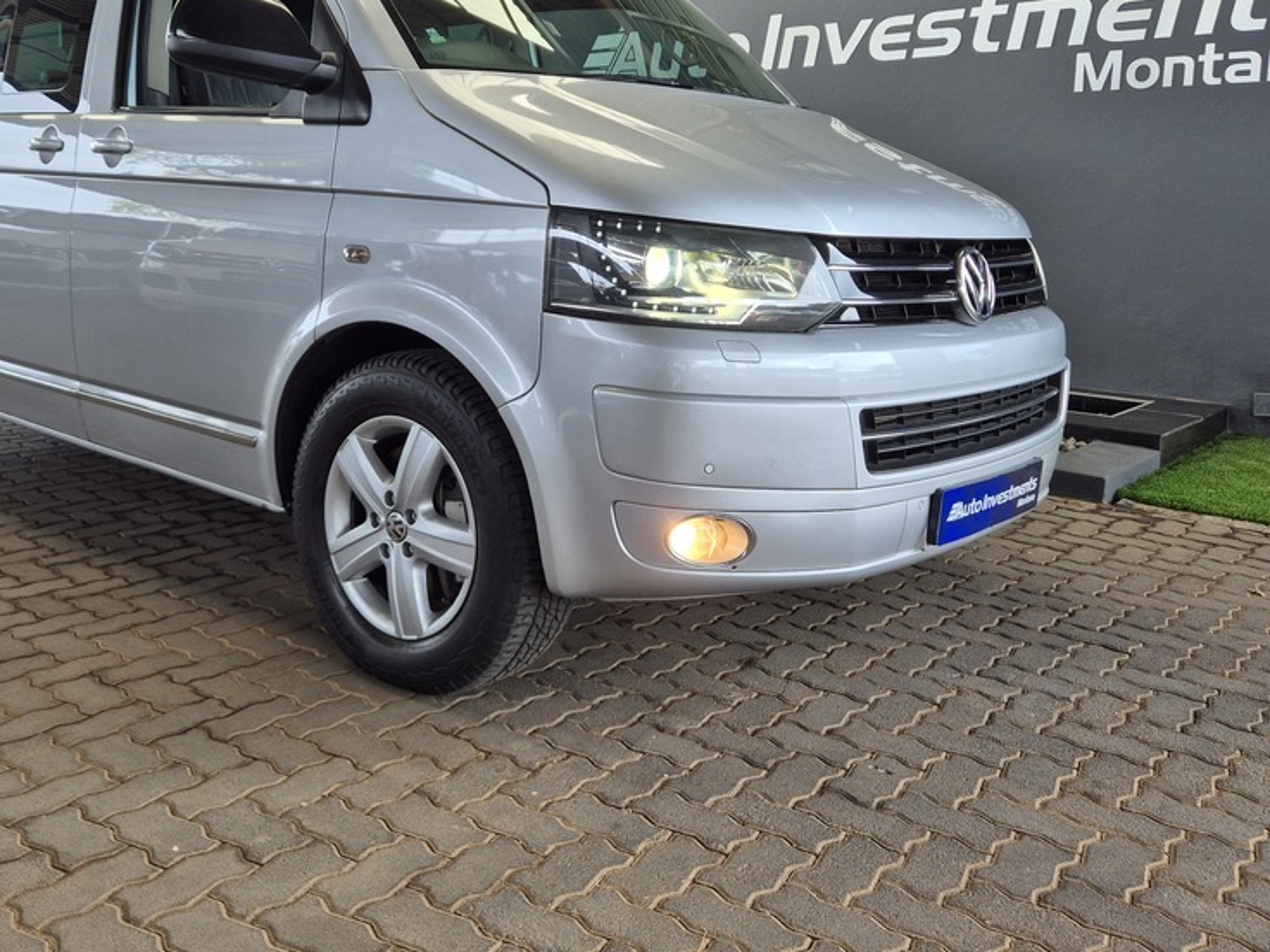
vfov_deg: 43.7
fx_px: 1174
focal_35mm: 32
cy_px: 347
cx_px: 554
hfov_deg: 56.6
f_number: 1.8
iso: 50
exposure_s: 1/180
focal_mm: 5.4
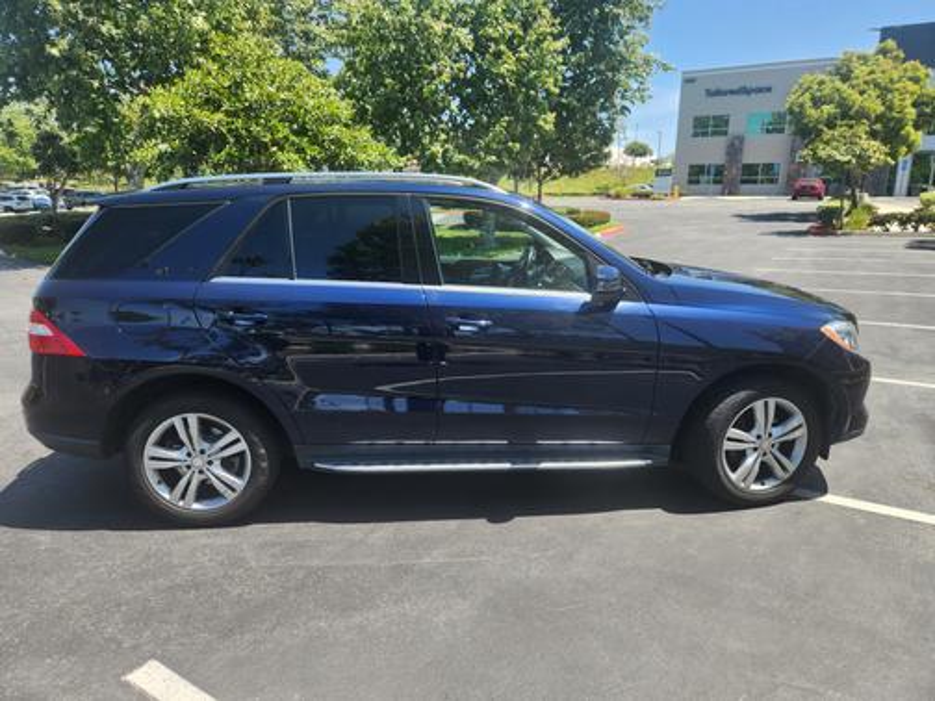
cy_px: 350
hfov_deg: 73.9
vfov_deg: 58.9
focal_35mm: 23
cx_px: 468
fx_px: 621
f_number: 1.8
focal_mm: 5.4
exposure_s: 1/562
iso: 20
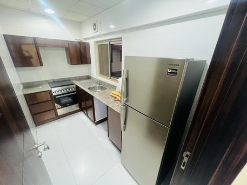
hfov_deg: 106.2
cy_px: 92
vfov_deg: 89.9
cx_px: 124
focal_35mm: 13
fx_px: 93
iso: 800
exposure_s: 1/50
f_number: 1.8
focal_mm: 1.57
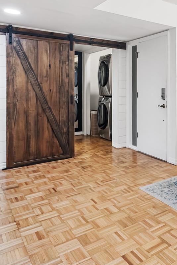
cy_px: 95
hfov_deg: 34.6
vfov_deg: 57.8
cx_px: 202
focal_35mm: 32
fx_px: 236
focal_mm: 16
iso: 1000
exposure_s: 1/5
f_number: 8
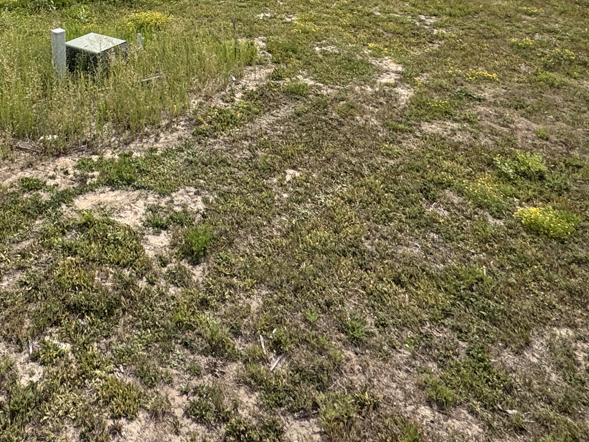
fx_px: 629
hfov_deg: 47.0
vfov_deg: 31.0
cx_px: 105
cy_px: -120
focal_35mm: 37
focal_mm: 2.22
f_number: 2.2
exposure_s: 1/3906
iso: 50
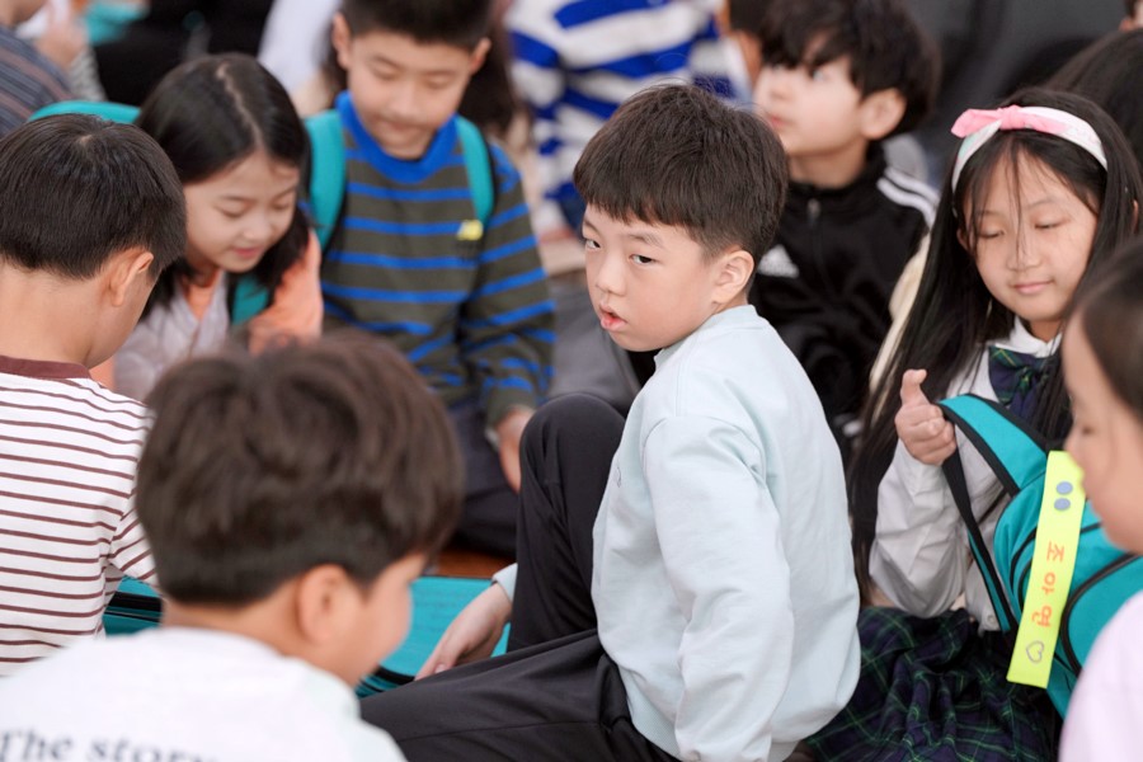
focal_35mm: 155
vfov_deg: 8.9
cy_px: 381
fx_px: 4921
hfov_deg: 13.2
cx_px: 572
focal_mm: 155
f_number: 4
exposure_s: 1/160
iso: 1600
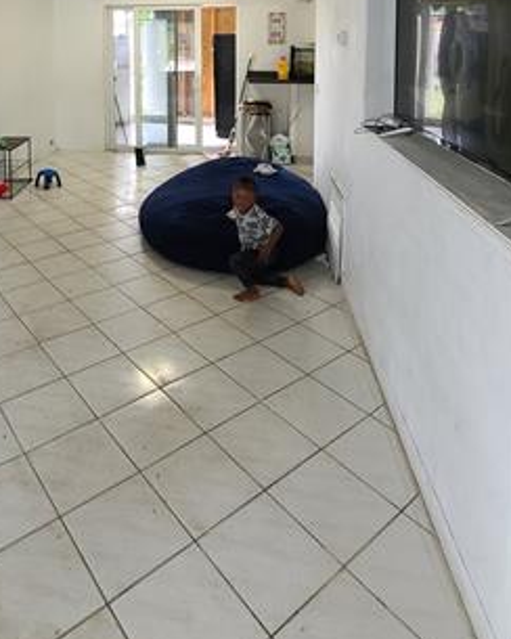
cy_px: 59
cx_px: 155
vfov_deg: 57.9
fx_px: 473
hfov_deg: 55.1
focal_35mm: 25
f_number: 2.2
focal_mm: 2.2
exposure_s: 1/50
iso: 320
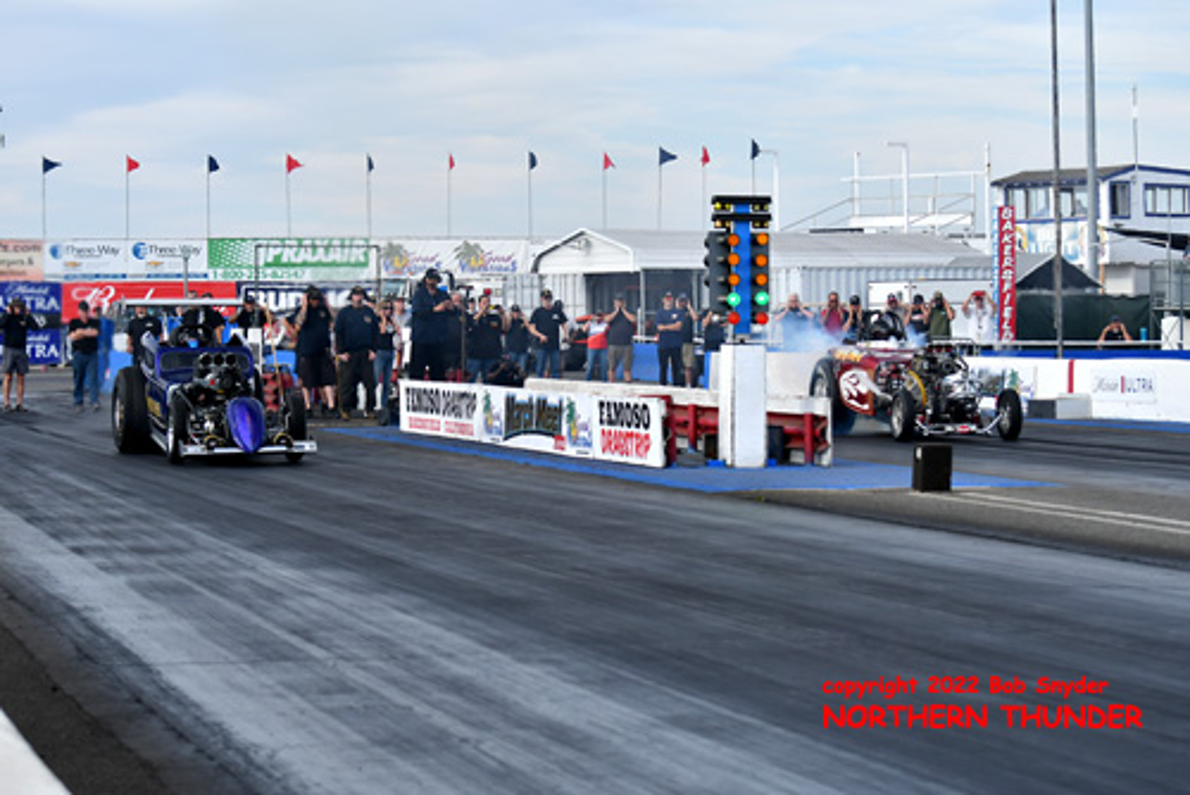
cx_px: 595
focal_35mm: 105
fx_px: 3473
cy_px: 398
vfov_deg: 13.1
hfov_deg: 19.4
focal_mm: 70
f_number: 4.5
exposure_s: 1/1000
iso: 160
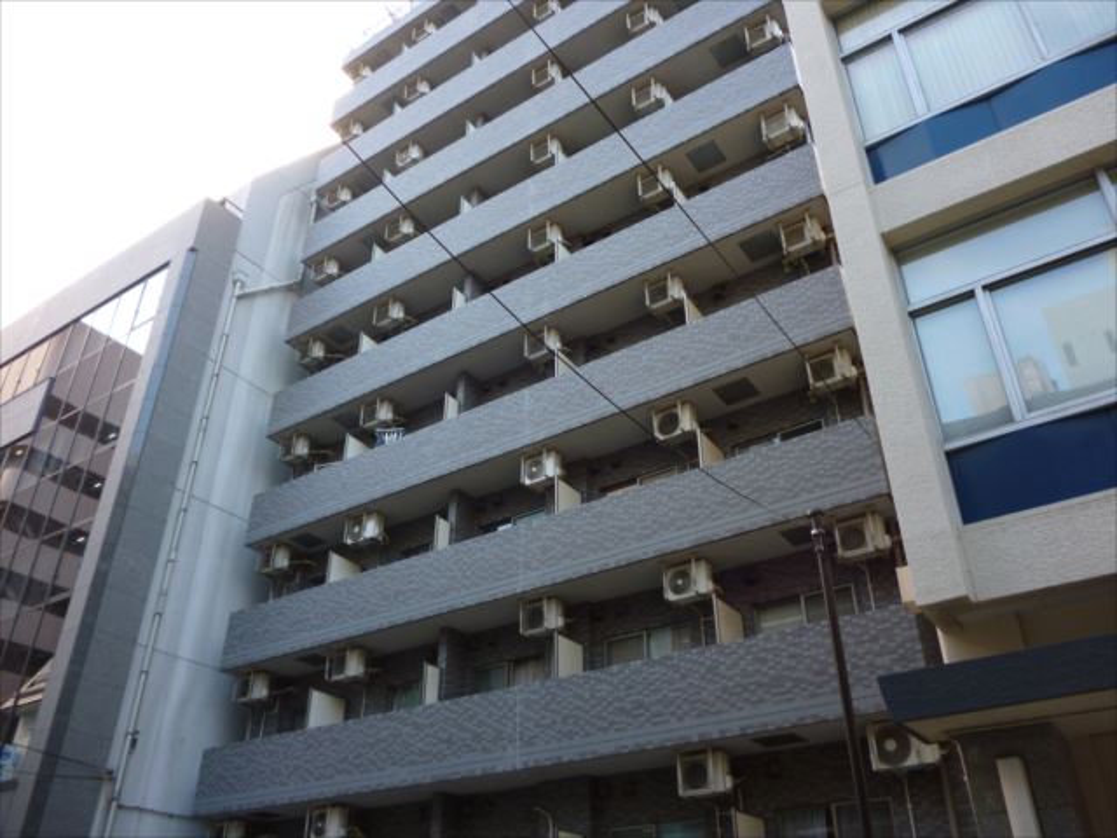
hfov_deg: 63.4
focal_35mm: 28
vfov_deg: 49.7
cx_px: 558
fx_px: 904
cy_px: 419
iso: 125
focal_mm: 5
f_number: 3.1
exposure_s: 1/60
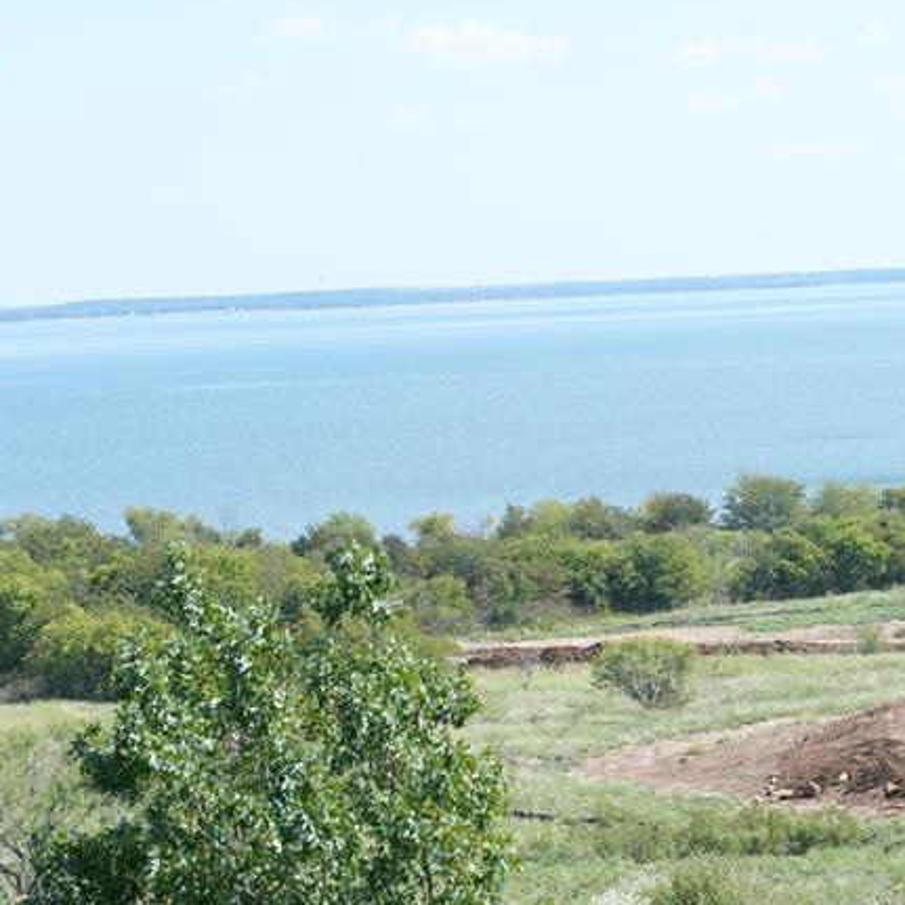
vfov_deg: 15.6
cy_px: 231
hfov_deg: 15.6
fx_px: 3283
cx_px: 689
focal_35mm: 111
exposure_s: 1/1250
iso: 200
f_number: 3.5
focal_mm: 55
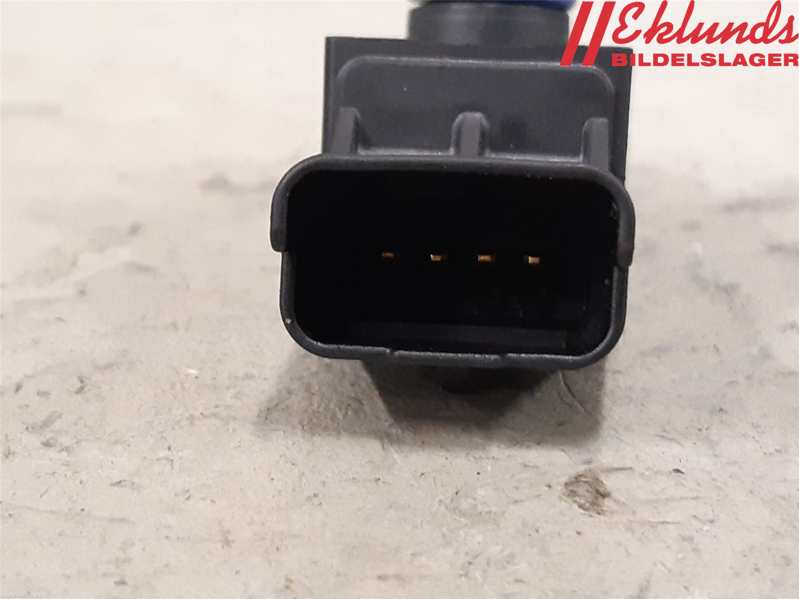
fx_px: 600
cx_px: 400
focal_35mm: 26
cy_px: 300
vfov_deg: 53.1
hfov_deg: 67.3
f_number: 1.7
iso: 250
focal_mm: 3.93
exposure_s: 1/33
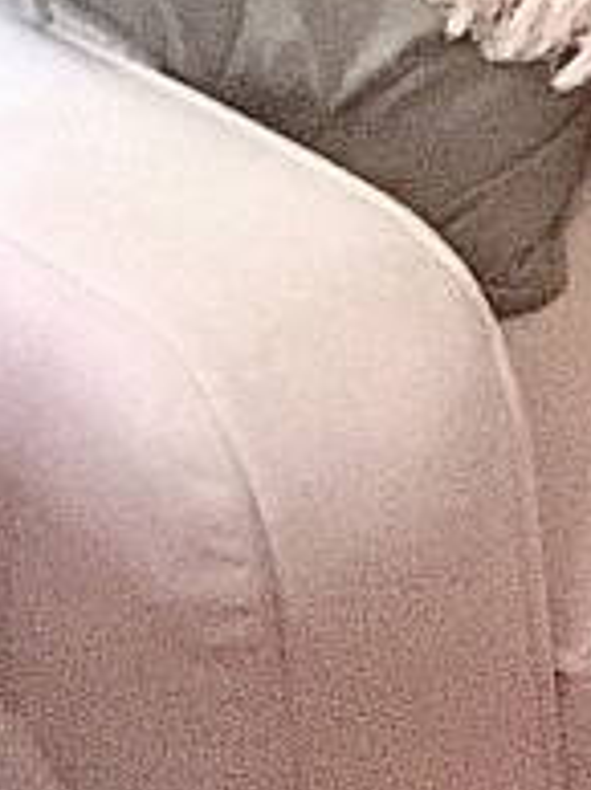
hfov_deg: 6.0
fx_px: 4974
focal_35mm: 218
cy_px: -1295
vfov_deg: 8.2
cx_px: 2115
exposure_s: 1/15
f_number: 2.2
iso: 250
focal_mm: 4.15
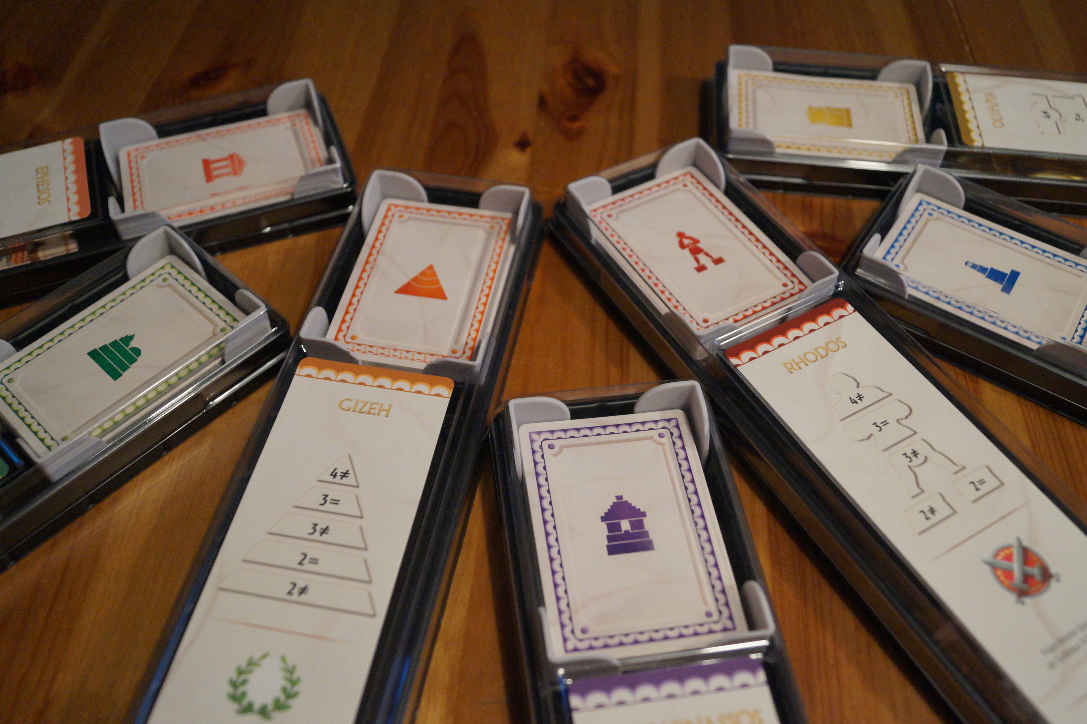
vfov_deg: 39.9
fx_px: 996
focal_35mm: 33
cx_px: 544
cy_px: 362
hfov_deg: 57.2
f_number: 4
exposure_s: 1/160
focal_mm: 22
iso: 2500
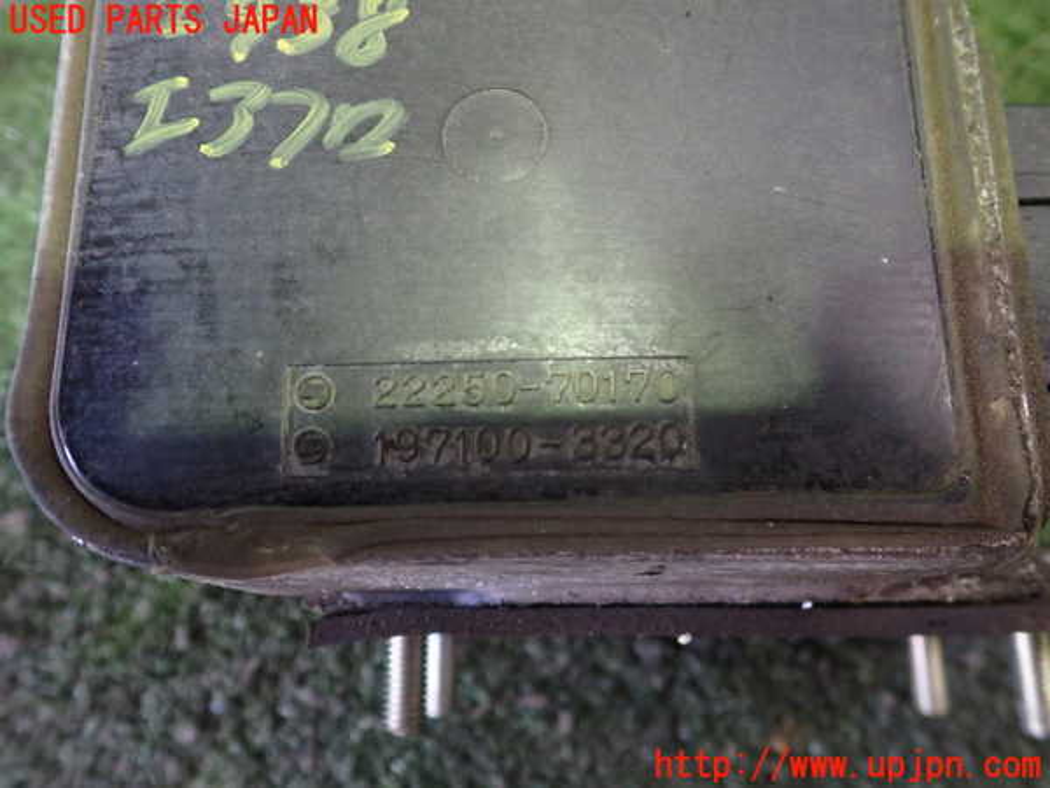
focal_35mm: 30
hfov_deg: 60.0
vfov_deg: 46.8
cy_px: 394
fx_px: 910
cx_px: 525
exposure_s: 1/30
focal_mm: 5.4
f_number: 2.3
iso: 800
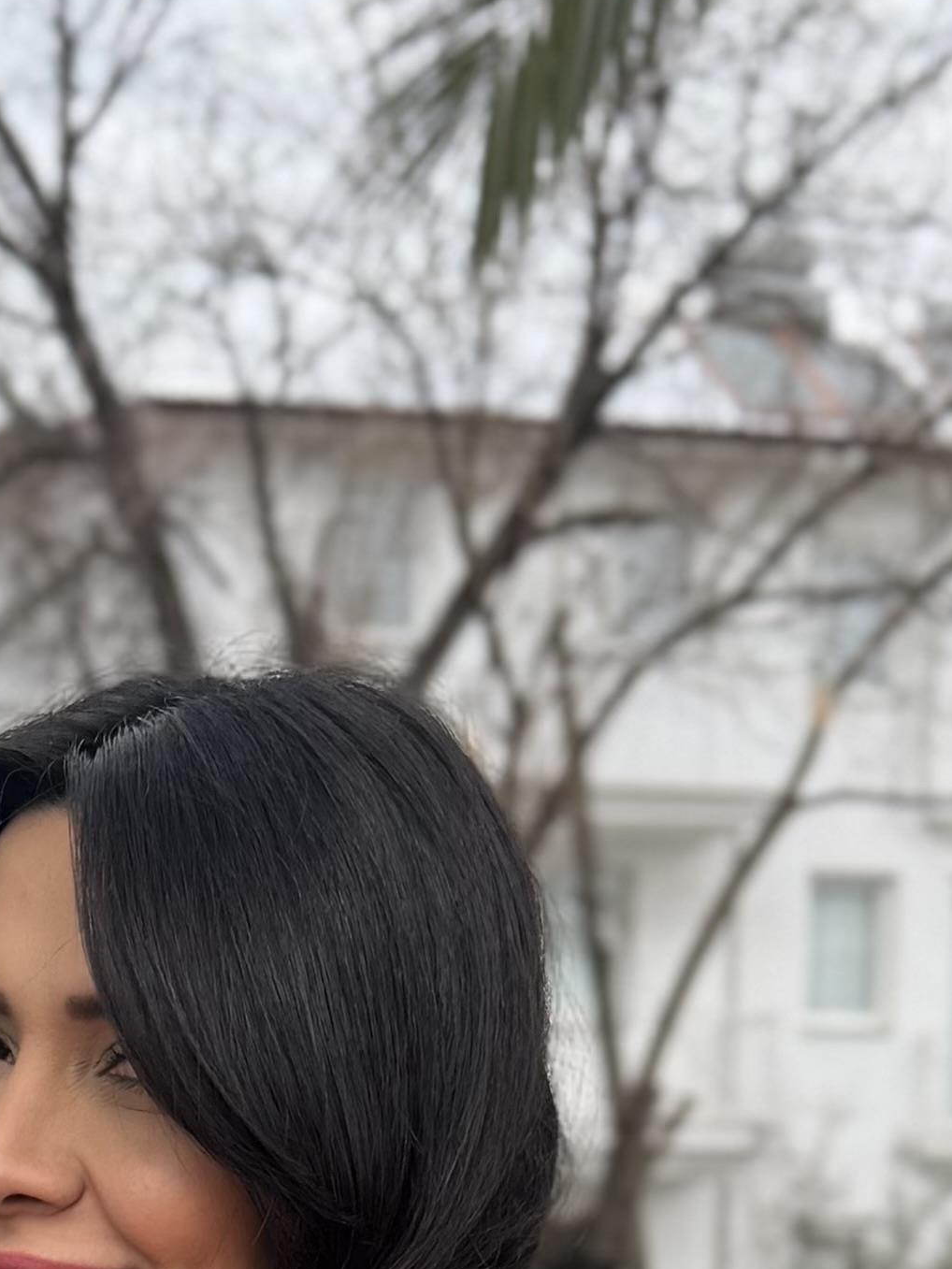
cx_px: 5
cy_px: 2015
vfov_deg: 17.2
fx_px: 3703
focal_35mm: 101
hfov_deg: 14.4
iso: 100
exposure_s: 1/943
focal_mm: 6.76
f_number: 1.78
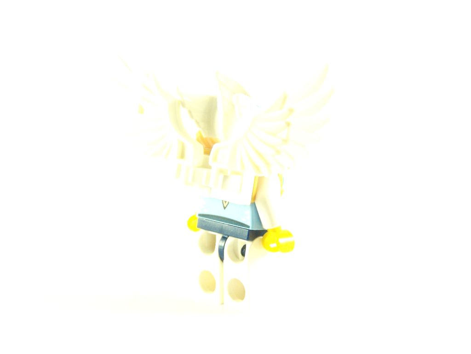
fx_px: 1429
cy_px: 177
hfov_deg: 18.7
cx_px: 236
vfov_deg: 14.1
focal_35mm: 105
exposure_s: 1/60
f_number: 4
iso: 400
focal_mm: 17.5
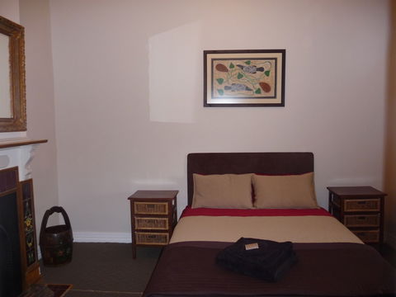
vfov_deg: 49.7
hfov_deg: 63.4
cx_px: 198
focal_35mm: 28
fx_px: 320
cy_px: 148
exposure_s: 1/30
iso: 200
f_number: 3.3
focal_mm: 4.7
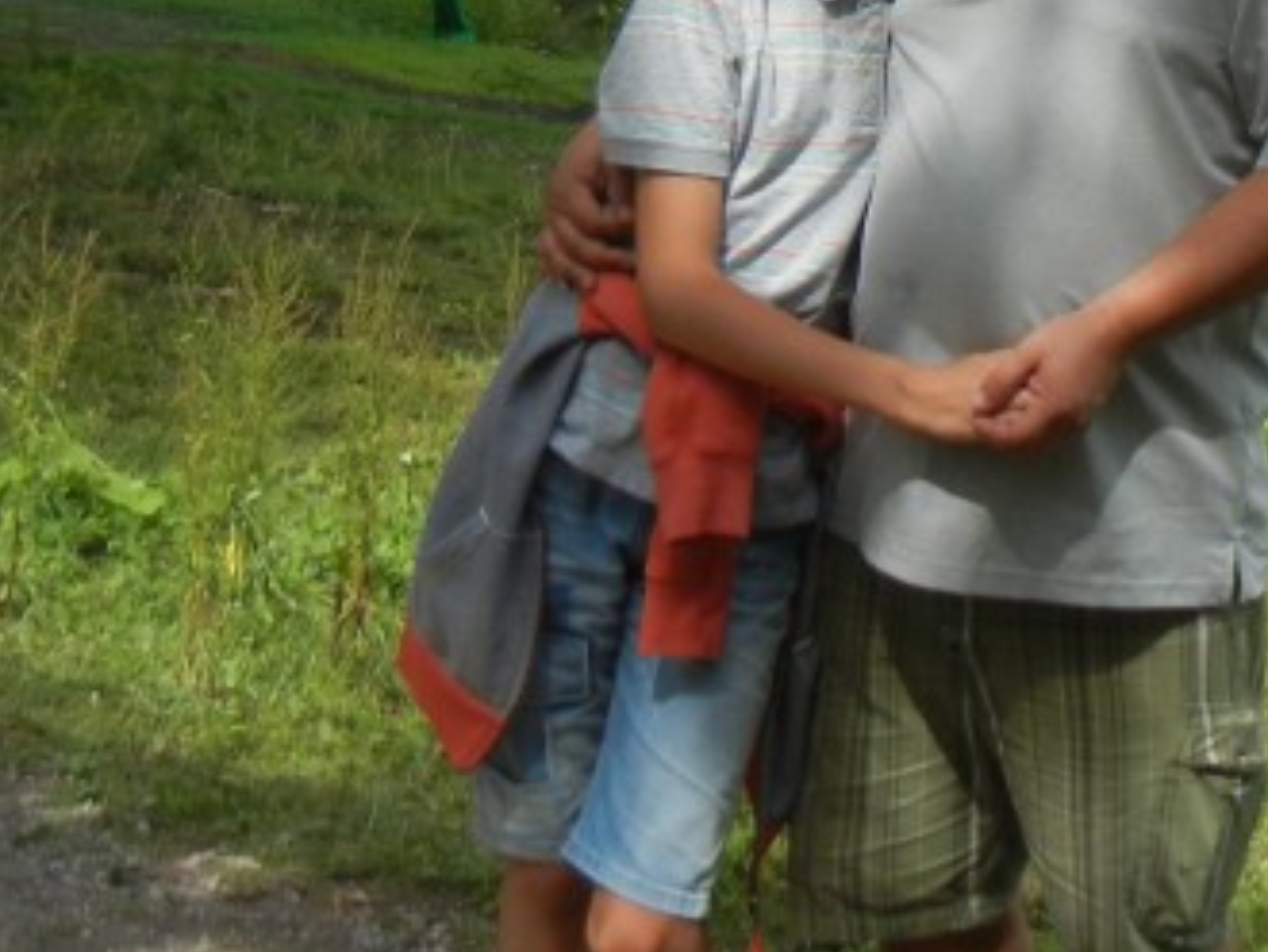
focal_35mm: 93
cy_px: -142
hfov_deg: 20.3
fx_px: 3409
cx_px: 1337
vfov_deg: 15.4
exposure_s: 1/282
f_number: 7
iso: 160
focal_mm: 5.4
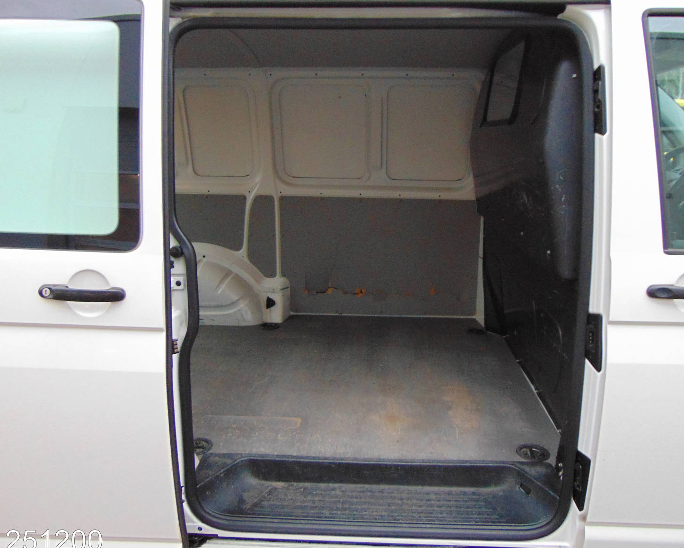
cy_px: 280
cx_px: 366
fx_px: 547
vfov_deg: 53.2
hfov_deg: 64.0
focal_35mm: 27
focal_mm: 4.5
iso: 400
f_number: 3
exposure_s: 1/30
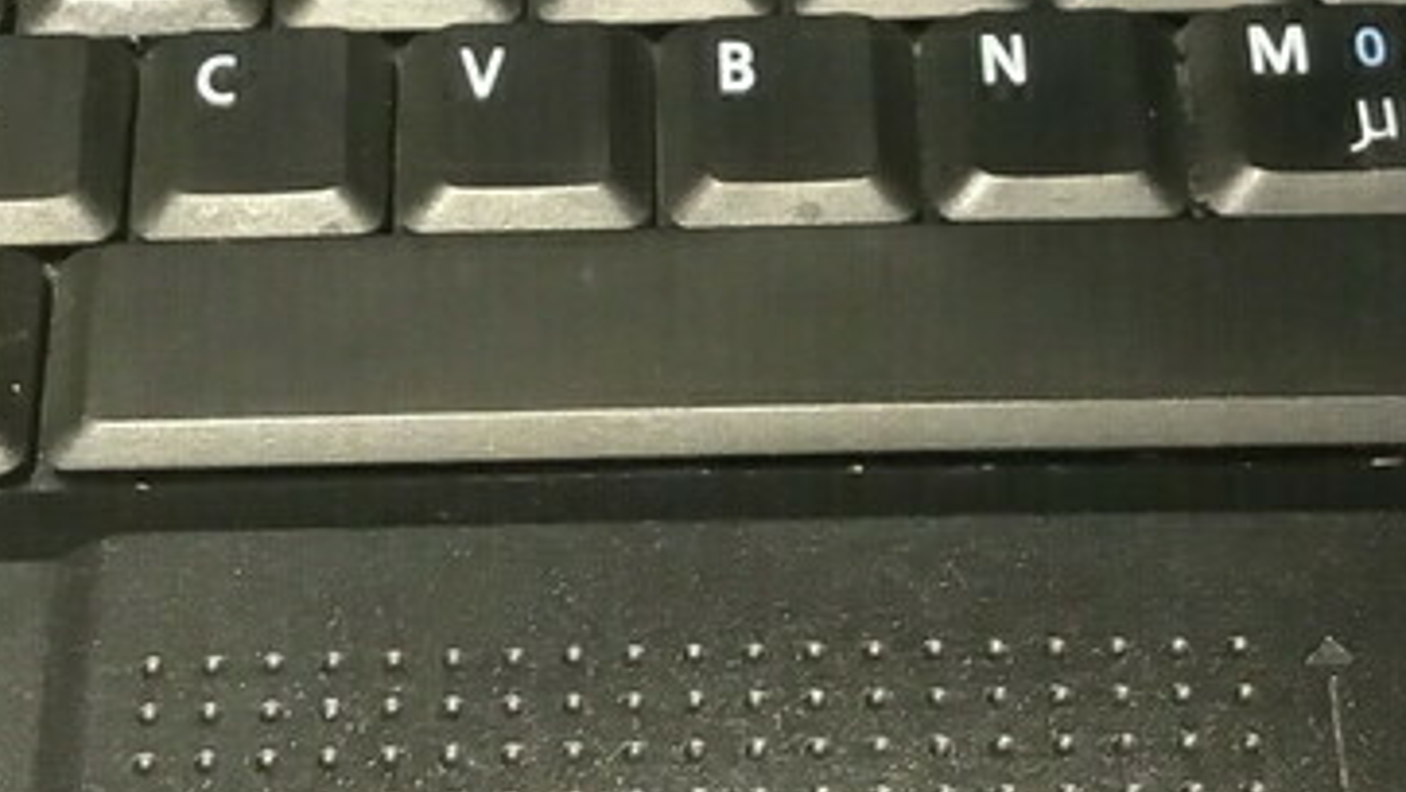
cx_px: 660
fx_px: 2872
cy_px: 194
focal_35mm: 77
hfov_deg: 27.5
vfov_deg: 15.6
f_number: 2
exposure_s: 1/20
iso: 1086
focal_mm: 3.54
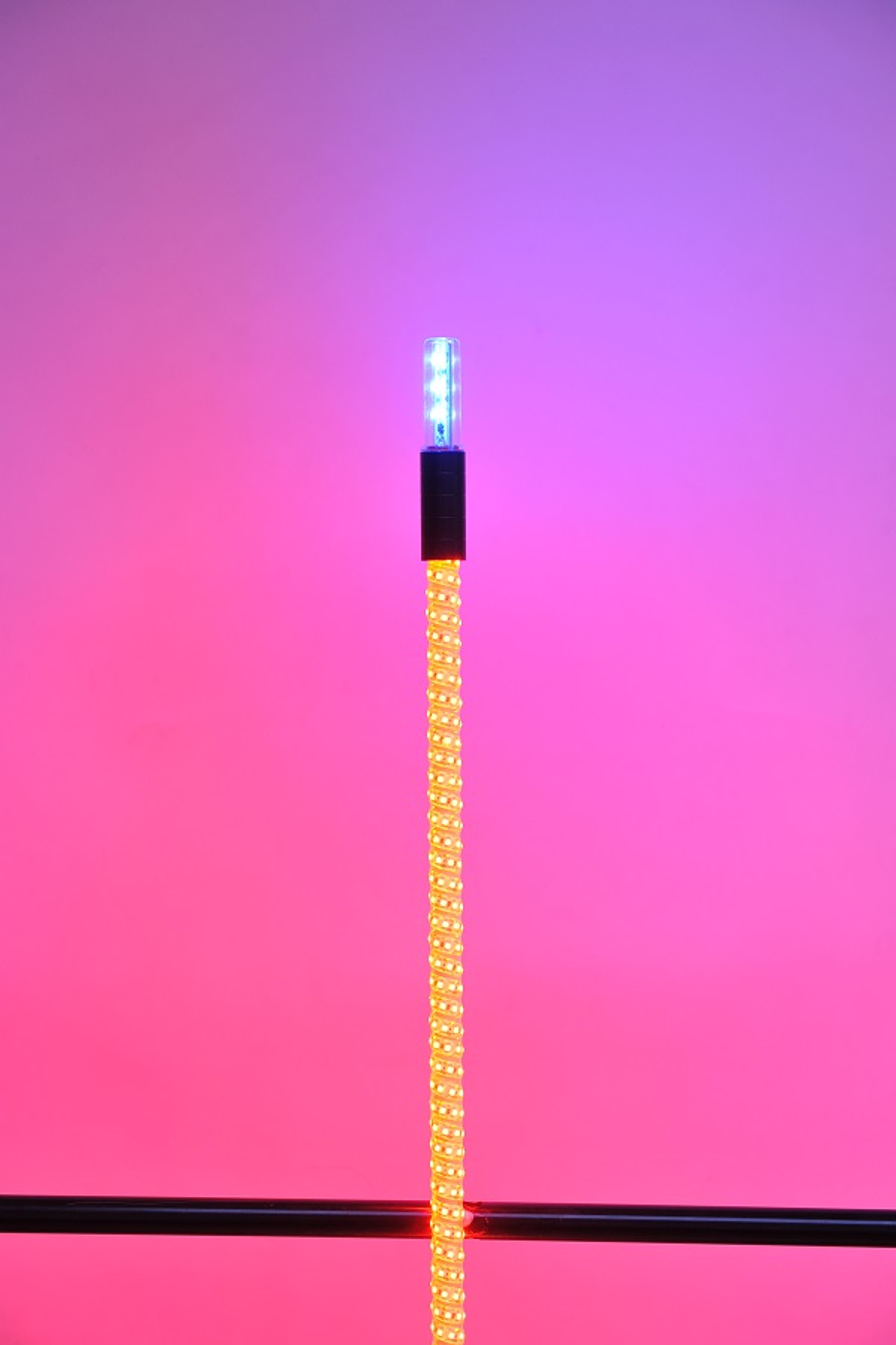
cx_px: 448
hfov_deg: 19.4
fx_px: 2615
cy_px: 672
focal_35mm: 70
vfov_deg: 28.9
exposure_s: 1/80
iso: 400
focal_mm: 70
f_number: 4
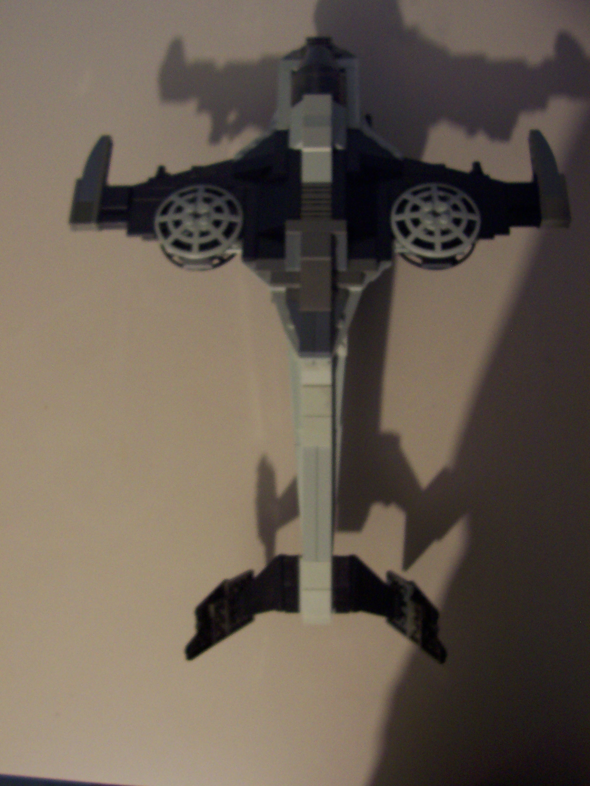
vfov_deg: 50.1
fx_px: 841
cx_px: 295
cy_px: 393
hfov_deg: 38.7
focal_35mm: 37
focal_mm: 5.6
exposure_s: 1/8
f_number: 2.8
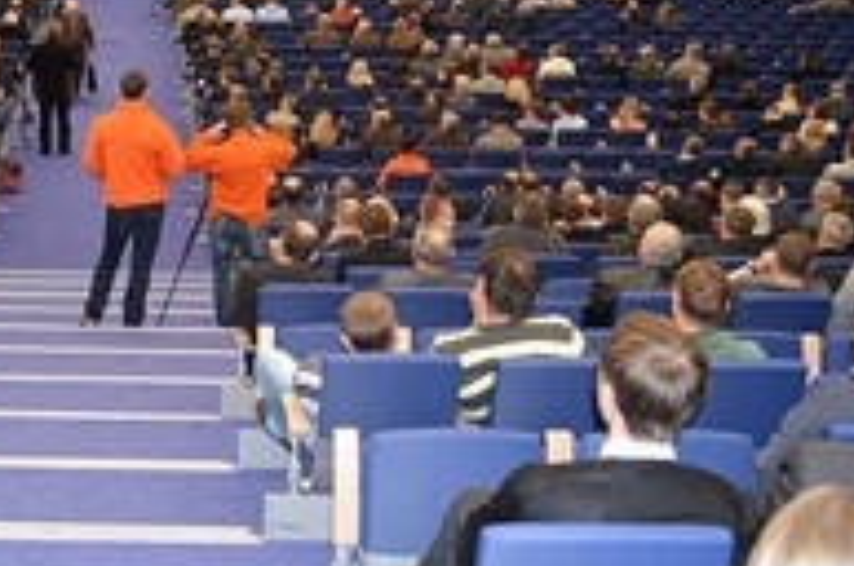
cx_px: 53
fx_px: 1658
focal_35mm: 70
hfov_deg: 27.6
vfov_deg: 19.2
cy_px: 139
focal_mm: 18
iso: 1600
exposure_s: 1/60
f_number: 3.5
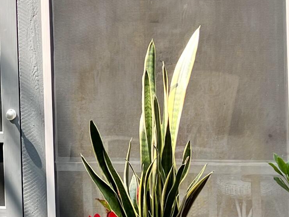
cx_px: -15
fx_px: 885
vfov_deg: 13.9
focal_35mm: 106
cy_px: 34
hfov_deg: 18.0
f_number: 1.5
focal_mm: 5.7
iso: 50
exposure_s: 1/439
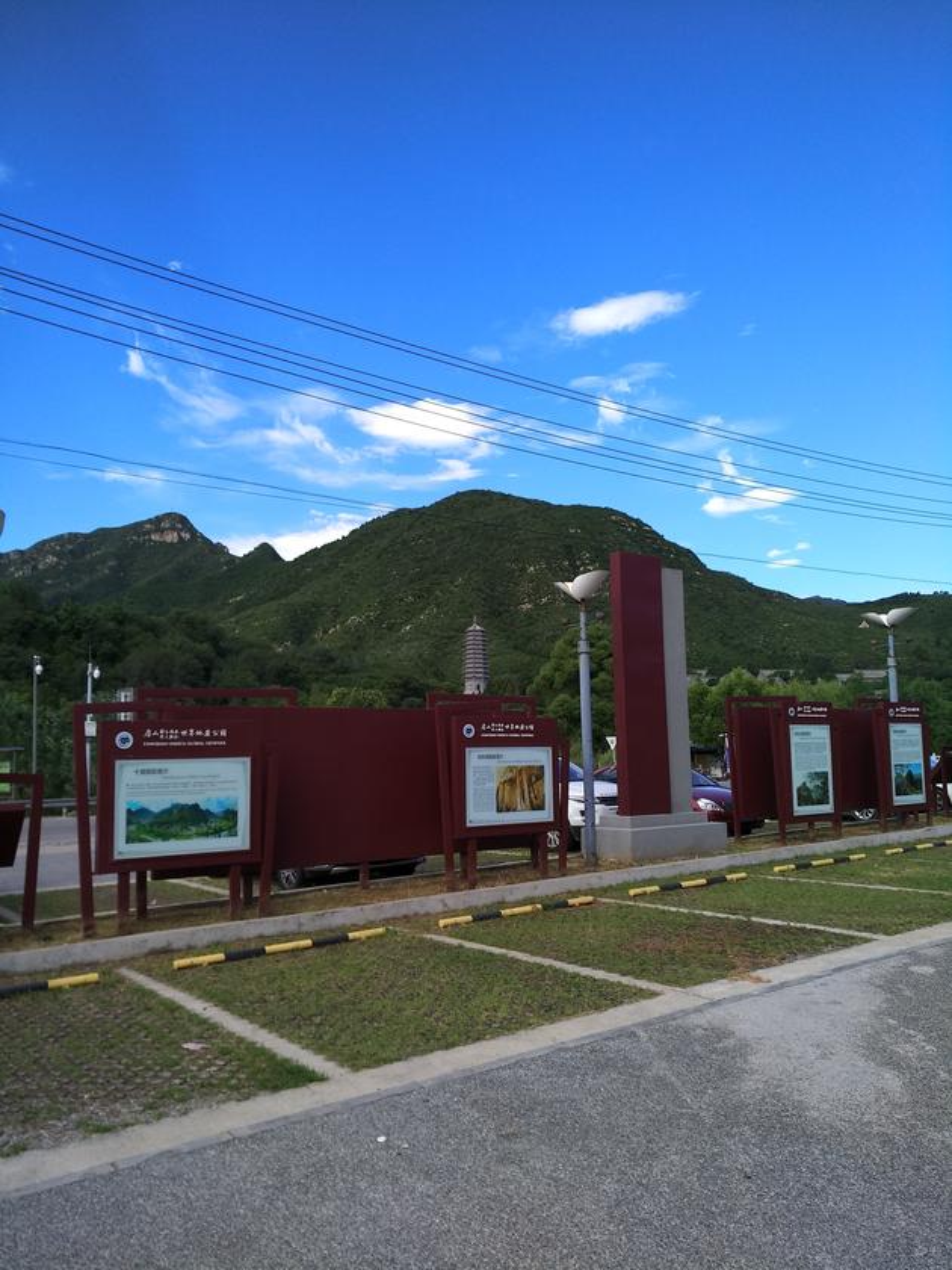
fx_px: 807
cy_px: 635
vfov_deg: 76.4
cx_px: 476
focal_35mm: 22
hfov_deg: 61.1
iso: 100
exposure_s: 1/583
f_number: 2.2
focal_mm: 3.81
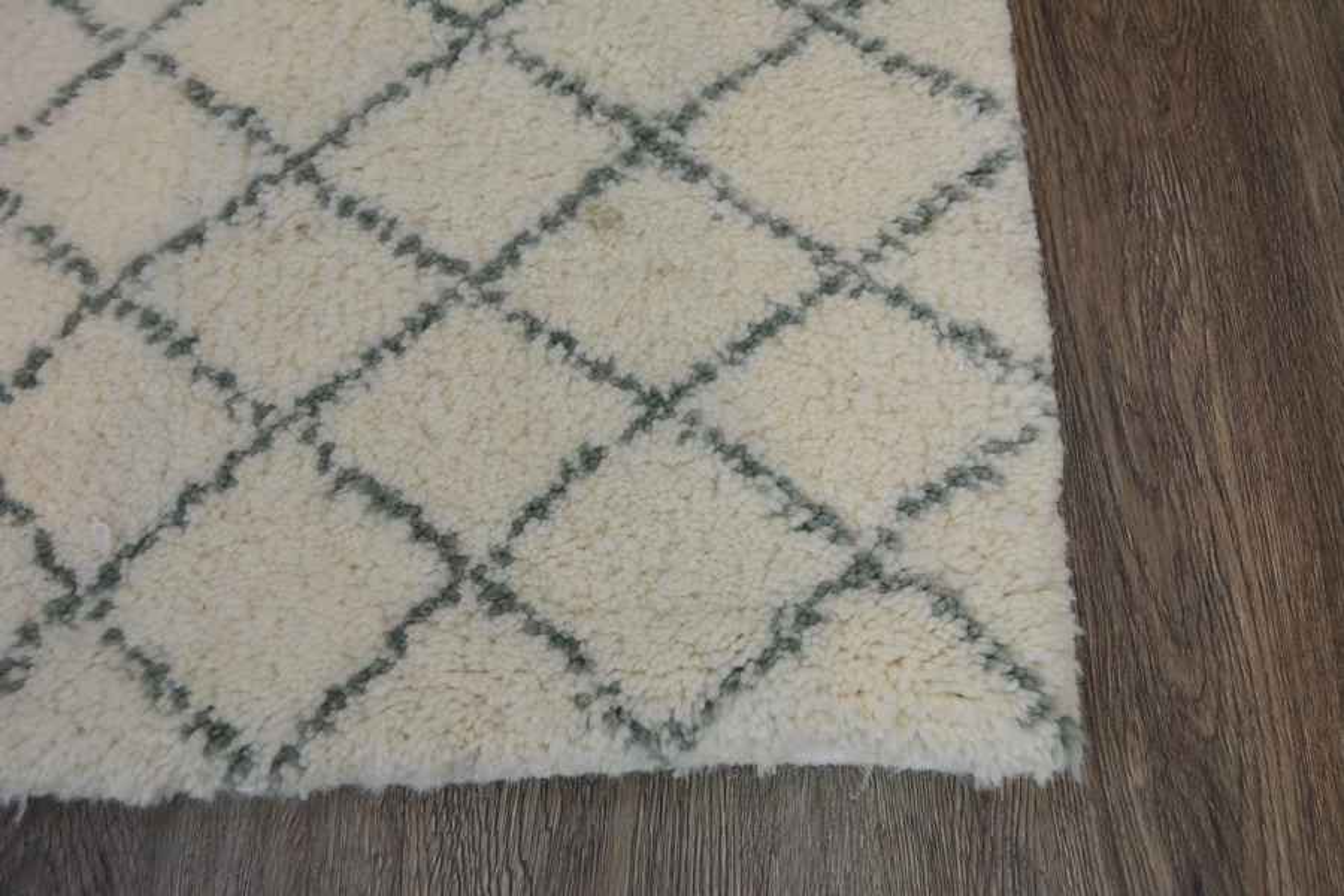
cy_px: 448
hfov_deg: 53.1
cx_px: 672
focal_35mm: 36
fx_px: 1344
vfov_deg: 36.9
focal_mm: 24
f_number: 4.5
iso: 400
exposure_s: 1/80
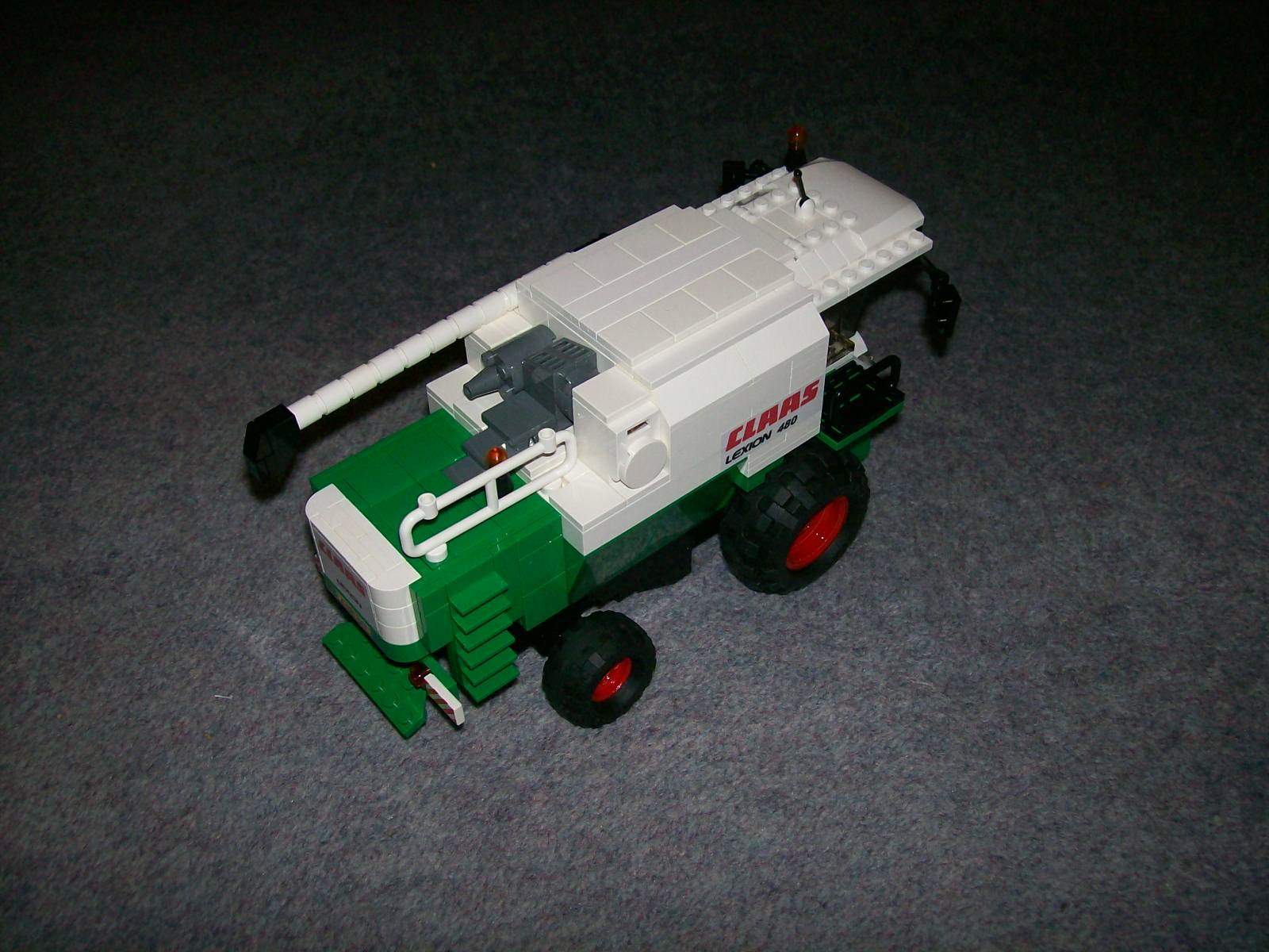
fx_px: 1320
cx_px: 634
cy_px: 476
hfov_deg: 51.4
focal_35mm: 36
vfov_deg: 39.7
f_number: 2.7
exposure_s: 1/64
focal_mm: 6
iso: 80
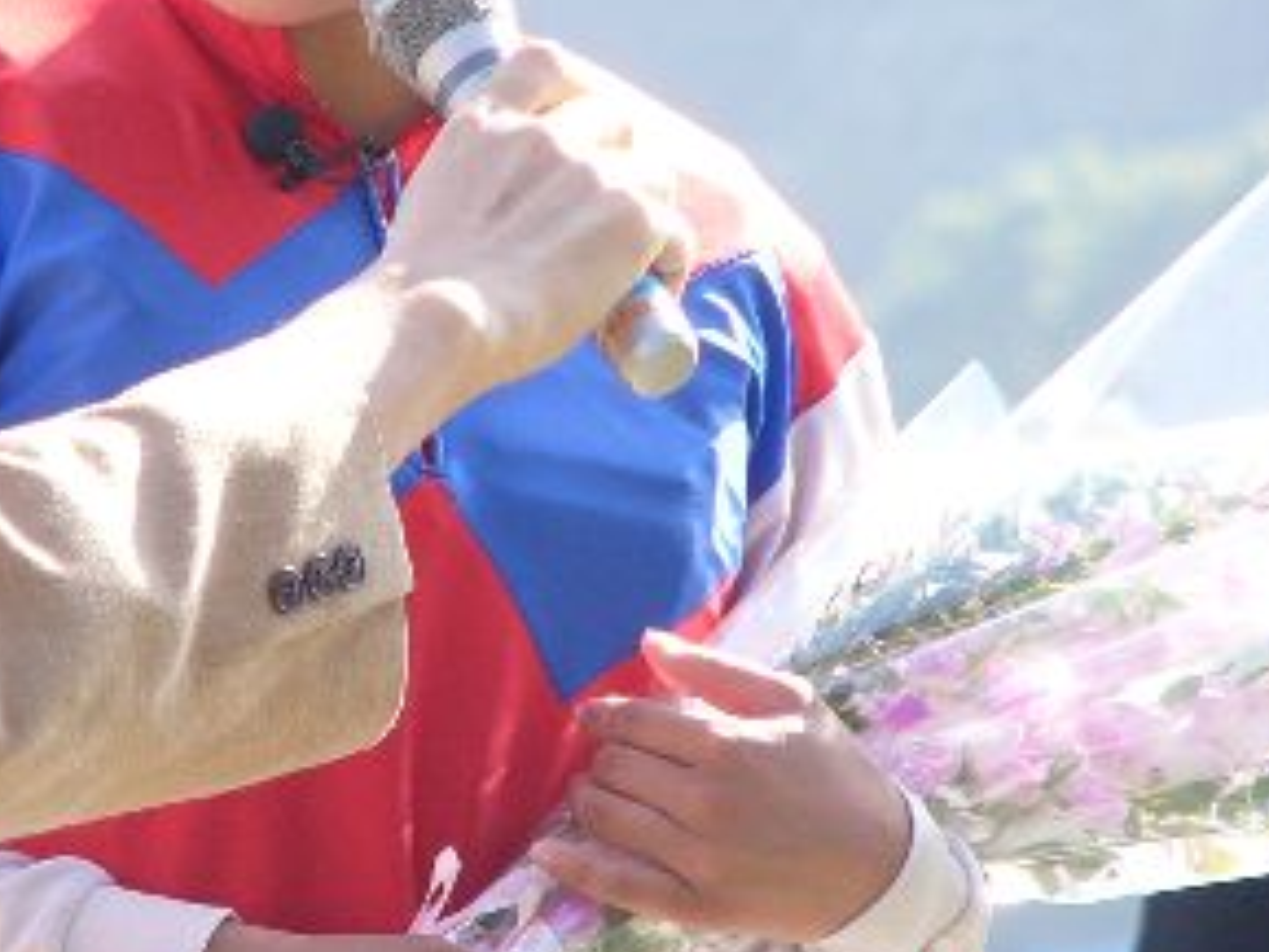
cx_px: 422
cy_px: 452
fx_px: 22298
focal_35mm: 608
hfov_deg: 3.3
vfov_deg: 2.4
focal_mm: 45.9
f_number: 4
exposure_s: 1/160
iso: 50
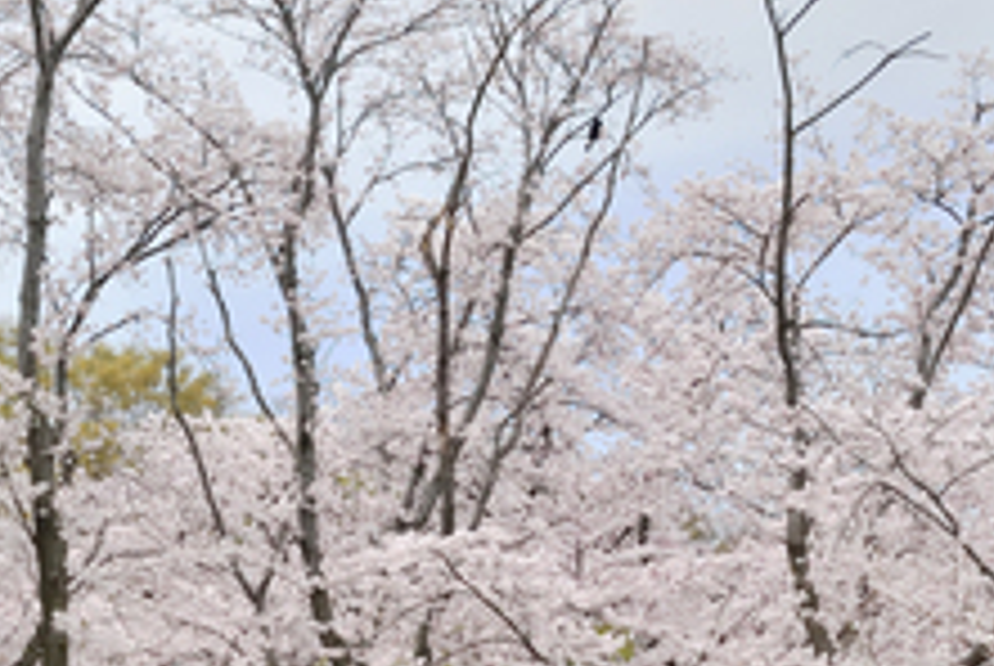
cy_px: 524
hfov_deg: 18.7
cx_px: 270
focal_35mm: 108
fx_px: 2995
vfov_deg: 12.6
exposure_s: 1/400
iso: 800
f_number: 10
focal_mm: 27
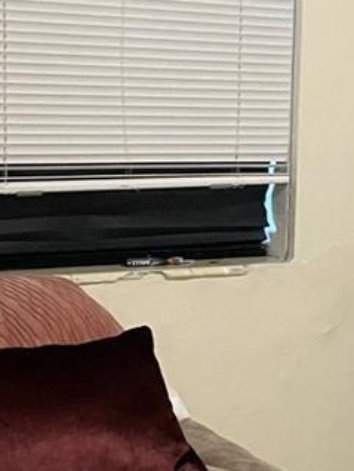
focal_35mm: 98
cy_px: 321
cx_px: 369
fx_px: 1334
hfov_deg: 14.8
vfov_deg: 19.9
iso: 500
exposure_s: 1/30
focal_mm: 4.2
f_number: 1.6
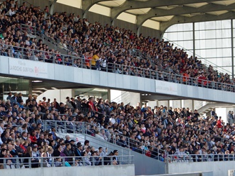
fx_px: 1228
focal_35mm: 181
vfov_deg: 8.2
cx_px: 44
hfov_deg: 10.9
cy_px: 73
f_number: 5
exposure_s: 1/200
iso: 100
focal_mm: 70
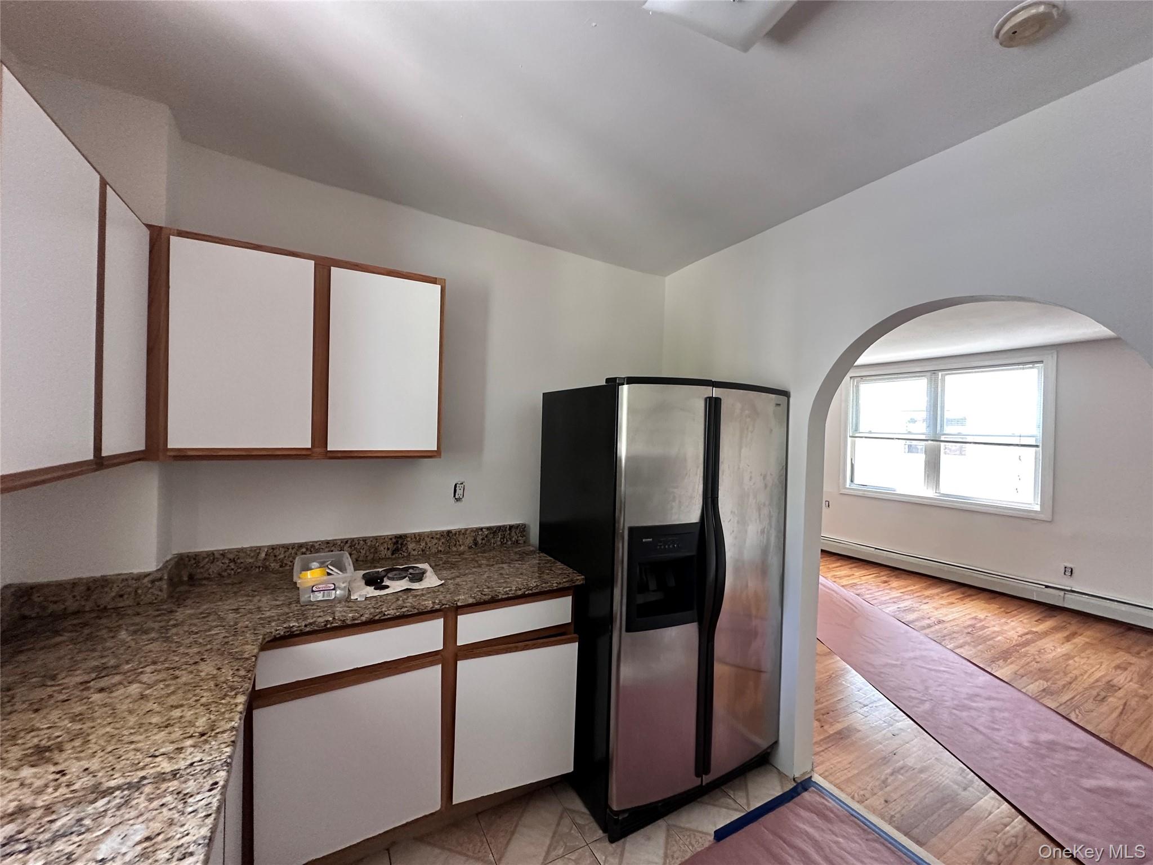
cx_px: 576
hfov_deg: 102.1
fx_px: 466
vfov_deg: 85.7
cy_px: 432
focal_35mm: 14
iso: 320
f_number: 2.2
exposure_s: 1/60
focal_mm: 2.22
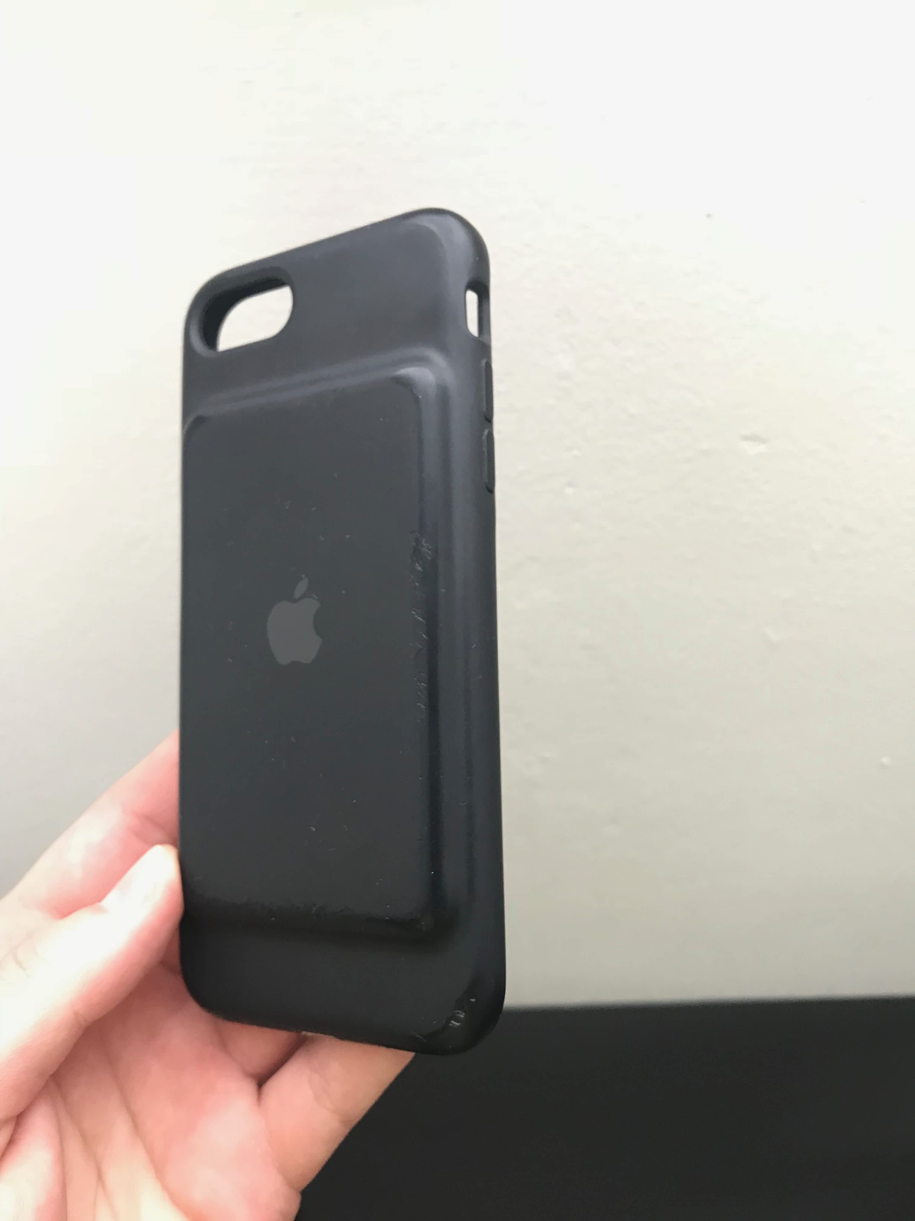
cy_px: 610
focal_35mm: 28
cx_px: 458
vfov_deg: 63.4
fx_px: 987
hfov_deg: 49.7
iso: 32
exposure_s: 1/25
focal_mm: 3.99
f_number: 1.8
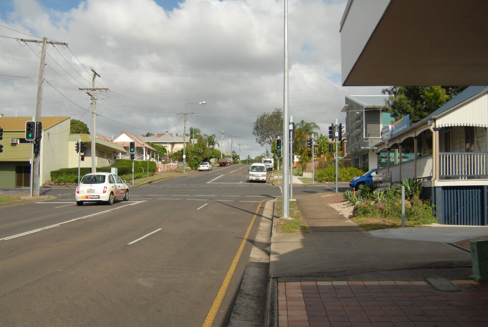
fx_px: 489
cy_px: 164
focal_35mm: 36
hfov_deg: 53.1
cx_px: 244
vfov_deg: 37.0
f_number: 3.5
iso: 100
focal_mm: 24
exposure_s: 1/1250
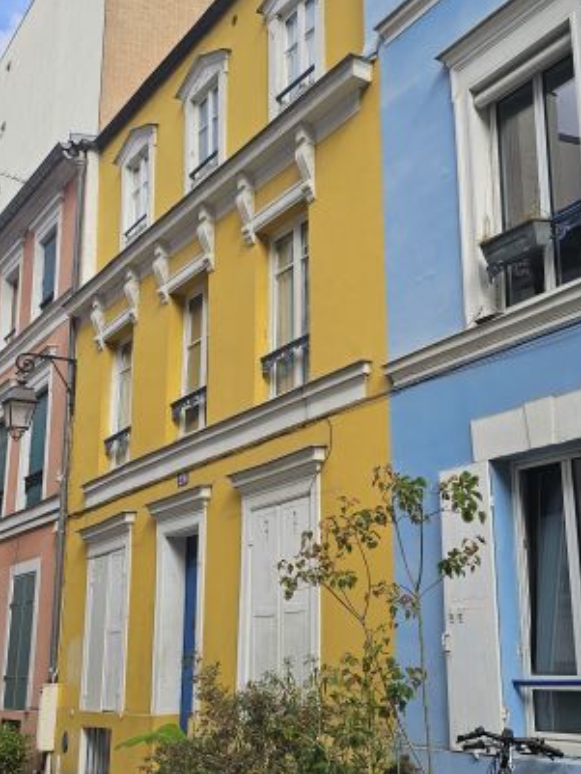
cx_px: 426
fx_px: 962
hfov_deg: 33.0
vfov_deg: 43.8
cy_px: 380
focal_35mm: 43
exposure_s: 1/430
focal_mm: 6.3
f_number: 1.7
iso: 10
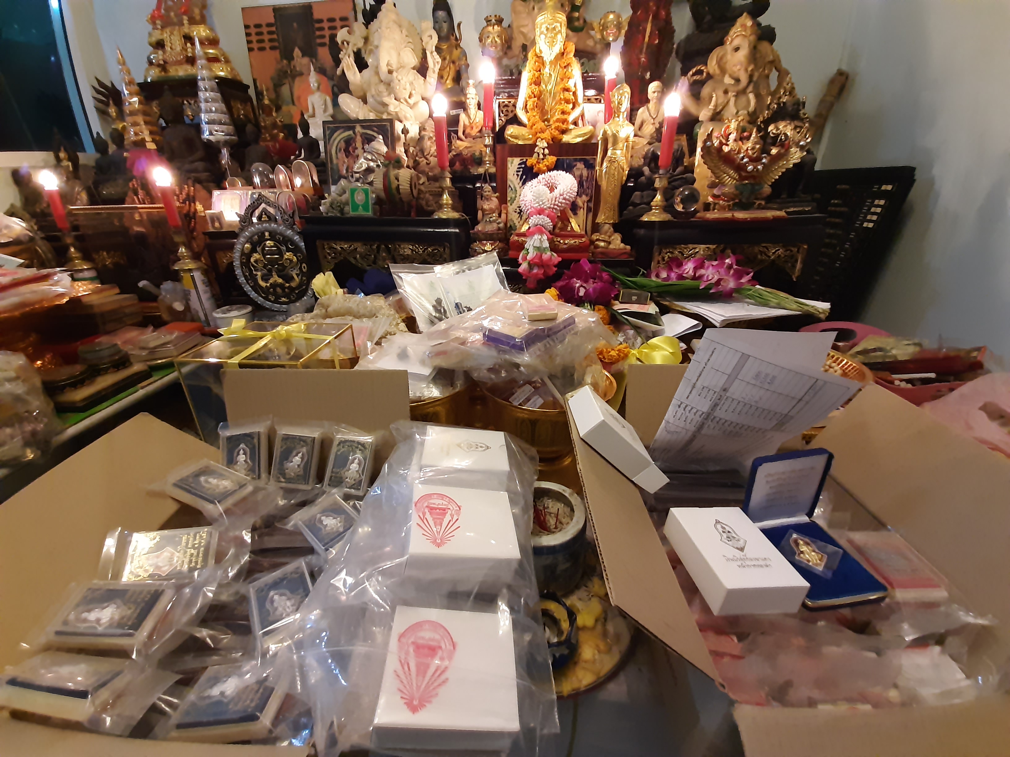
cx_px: 505
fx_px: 379
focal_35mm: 13
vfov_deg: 89.9
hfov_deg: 106.2
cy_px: 378
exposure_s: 1/25
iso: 400
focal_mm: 1.42
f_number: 2.2
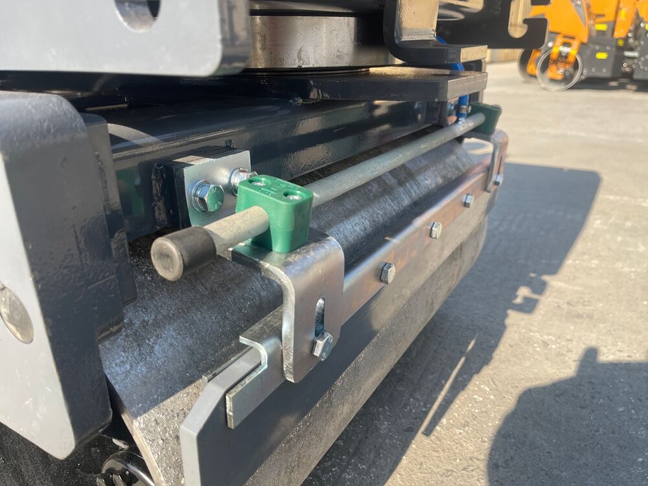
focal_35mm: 26
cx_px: 324
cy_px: 243
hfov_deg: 67.3
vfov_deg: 53.1
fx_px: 487
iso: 32
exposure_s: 1/679
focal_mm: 5.1
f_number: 1.6
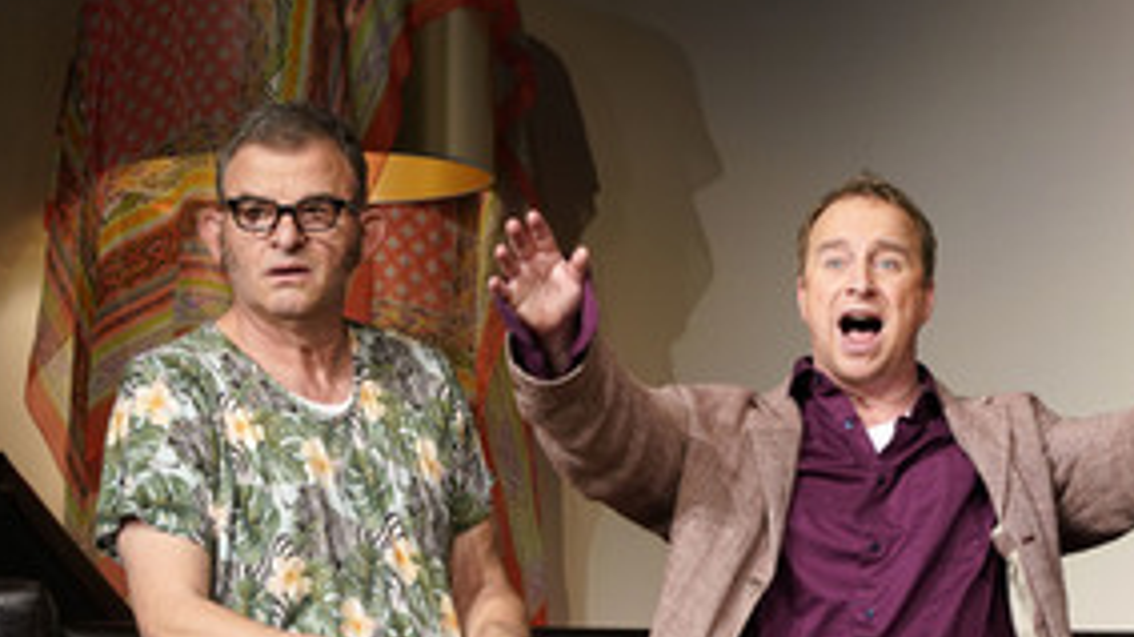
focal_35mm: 222
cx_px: 847
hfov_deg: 9.7
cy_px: 485
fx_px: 6673
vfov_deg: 5.5
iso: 1600
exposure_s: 1/160
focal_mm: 133
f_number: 5.6
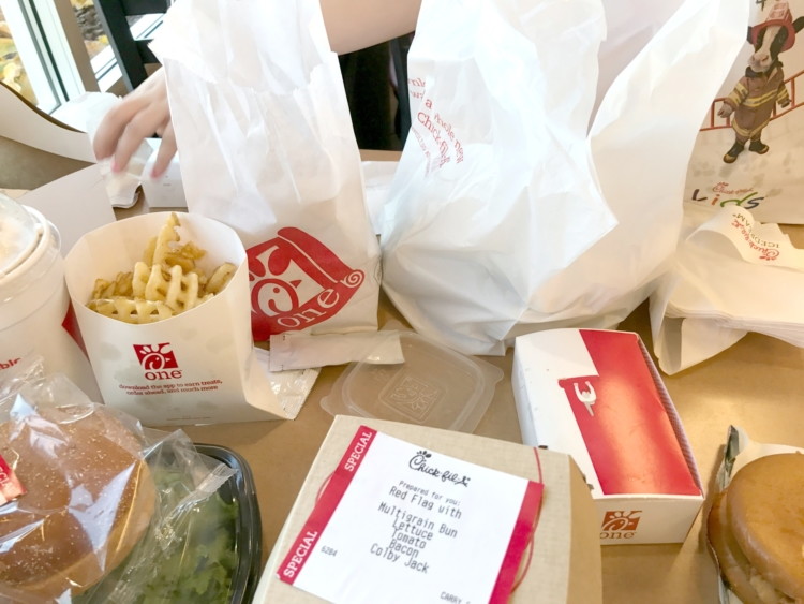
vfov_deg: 49.8
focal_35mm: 28
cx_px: 402
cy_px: 302
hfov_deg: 63.4
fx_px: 651
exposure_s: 1/60
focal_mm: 3.99
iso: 32
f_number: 1.8
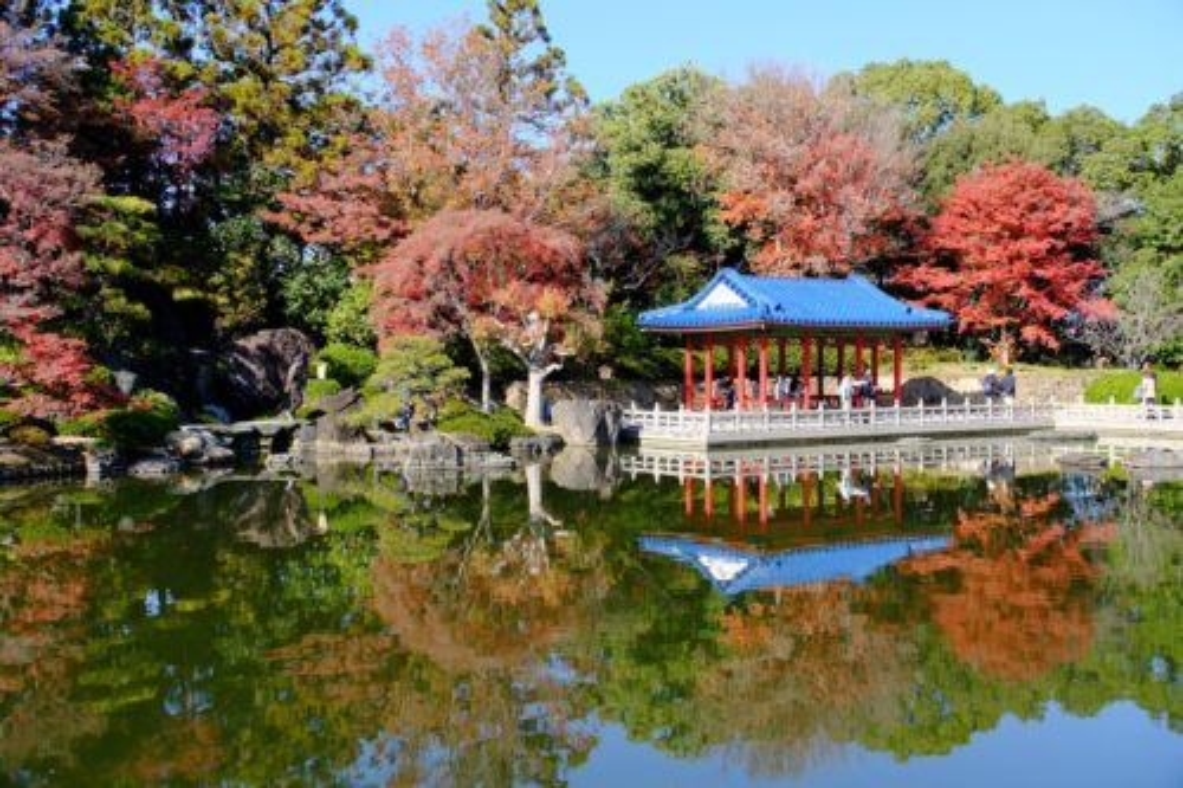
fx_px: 1347
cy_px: 394
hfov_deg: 47.4
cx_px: 592
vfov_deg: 32.6
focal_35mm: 41
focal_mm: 27.5
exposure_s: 1/300
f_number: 8
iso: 320
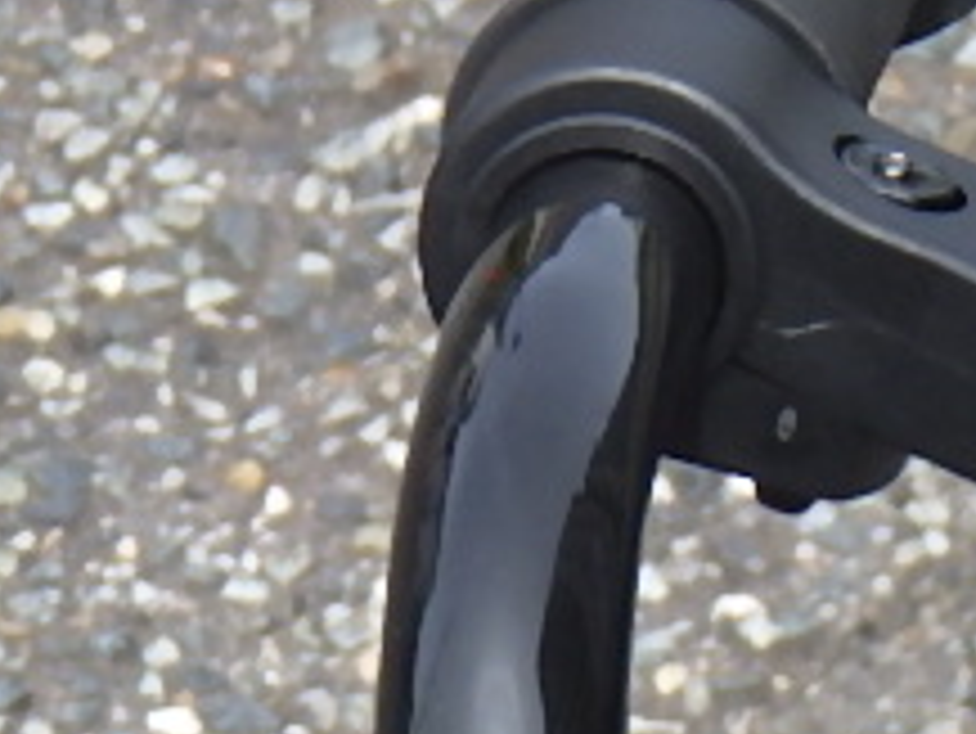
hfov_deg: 6.7
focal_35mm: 293
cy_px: 1666
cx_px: -391
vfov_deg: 5.0
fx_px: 8266
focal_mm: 11.1
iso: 125
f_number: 5.5
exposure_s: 1/200
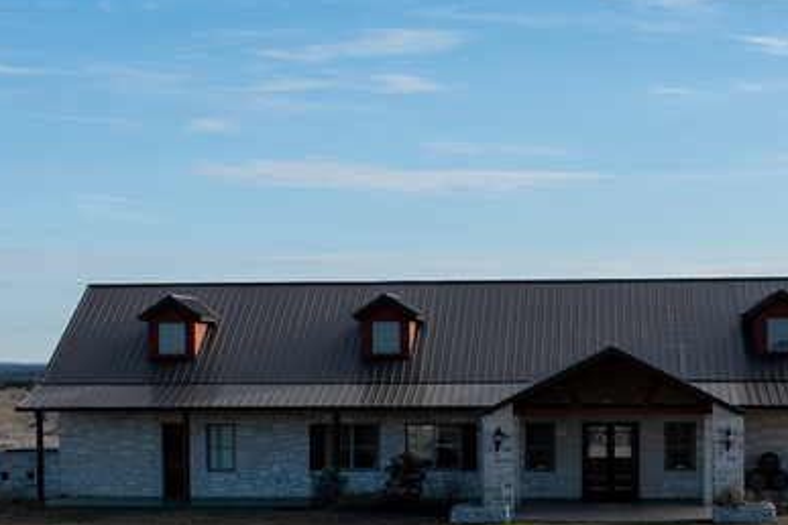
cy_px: 427
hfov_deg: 21.9
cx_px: 373
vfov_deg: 14.6
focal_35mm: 93
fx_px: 2036
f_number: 2.8
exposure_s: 1/2500
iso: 200
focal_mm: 12.29
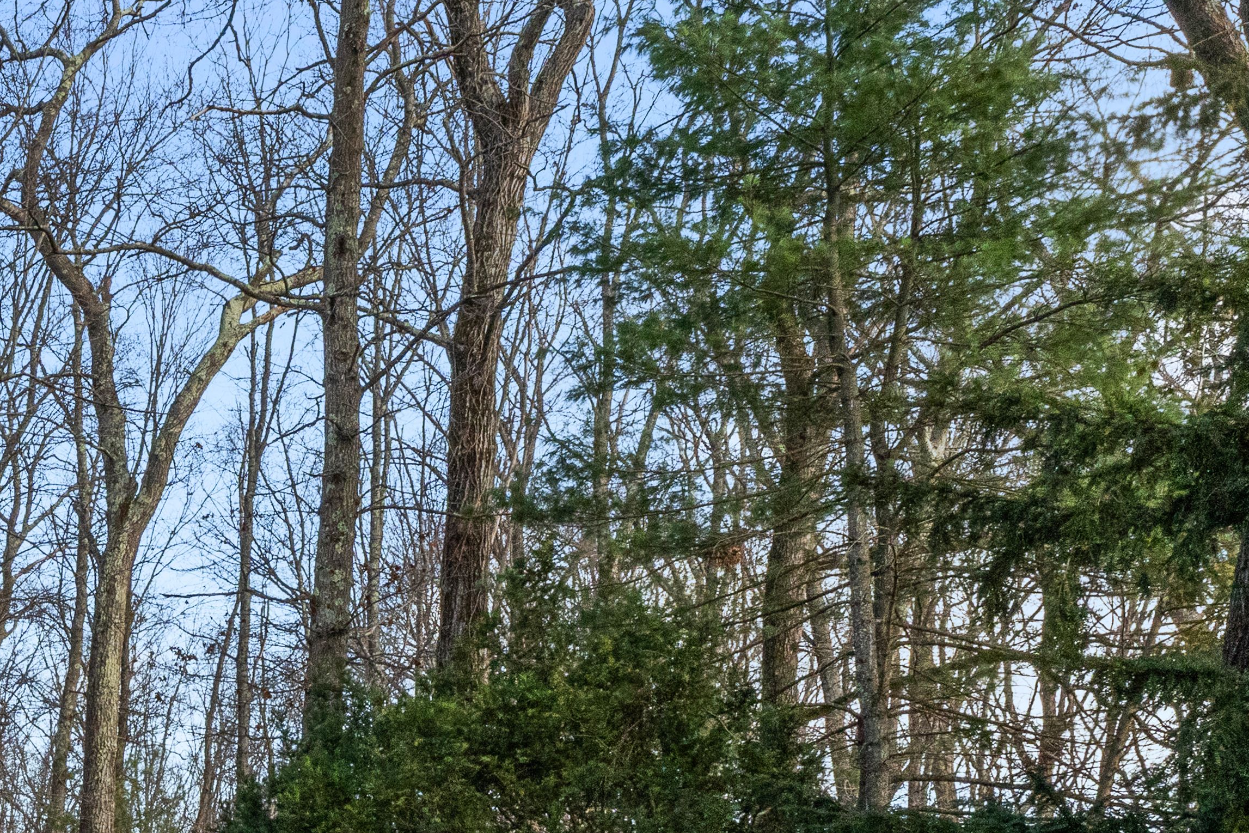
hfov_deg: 25.5
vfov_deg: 21.6
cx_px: -649
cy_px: 1014
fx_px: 2012
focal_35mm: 58
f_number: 11
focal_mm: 14
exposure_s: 1/320
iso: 1250
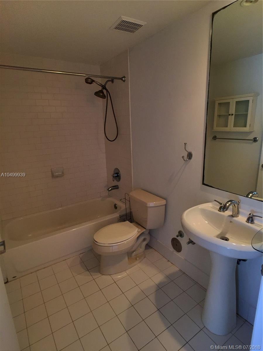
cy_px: 176
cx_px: 132
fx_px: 294
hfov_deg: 48.2
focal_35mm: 29
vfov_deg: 61.7
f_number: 2.2
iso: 125
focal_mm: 4.15
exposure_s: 1/30
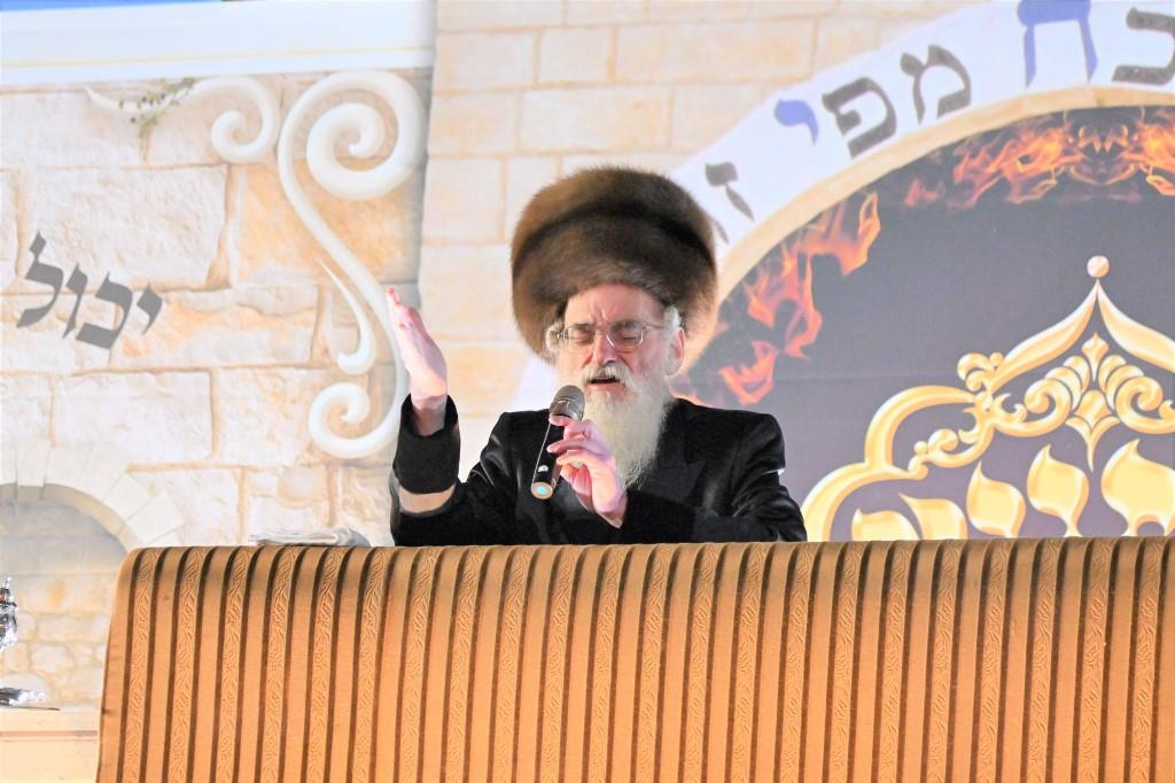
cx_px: 588
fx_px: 5873
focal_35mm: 180
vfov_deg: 7.6
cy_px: 392
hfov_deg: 11.4
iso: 2000
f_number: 4
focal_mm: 120
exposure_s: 1/125
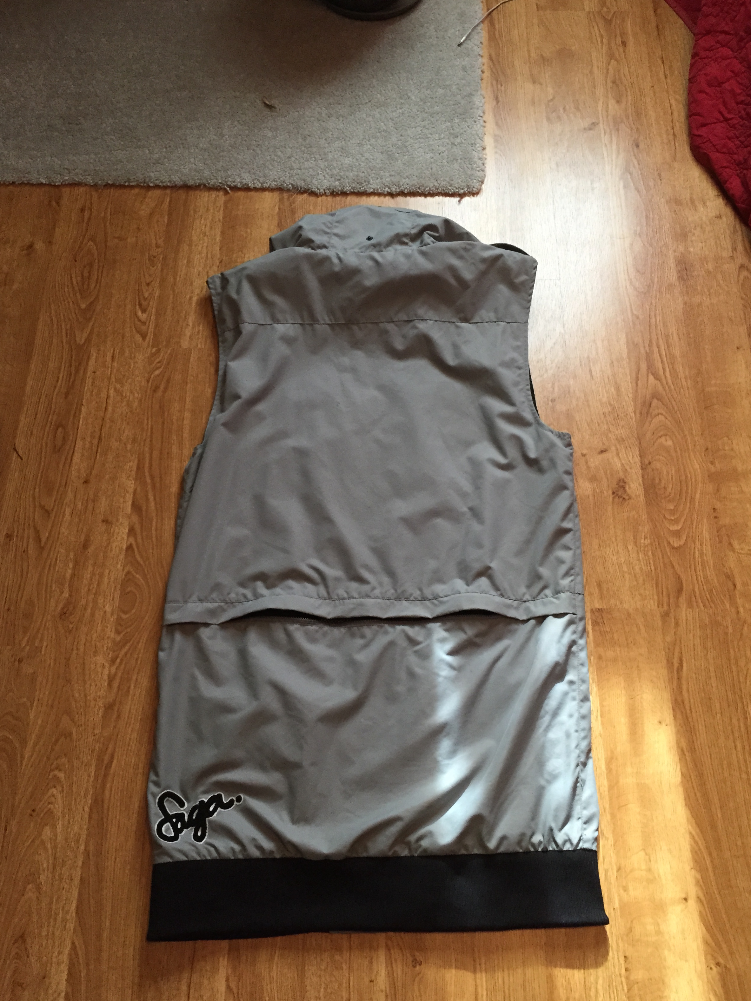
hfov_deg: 46.8
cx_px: 372
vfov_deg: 60.0
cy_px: 513
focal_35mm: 30
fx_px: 868
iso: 200
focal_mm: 4.15
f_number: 2.2
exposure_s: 1/30
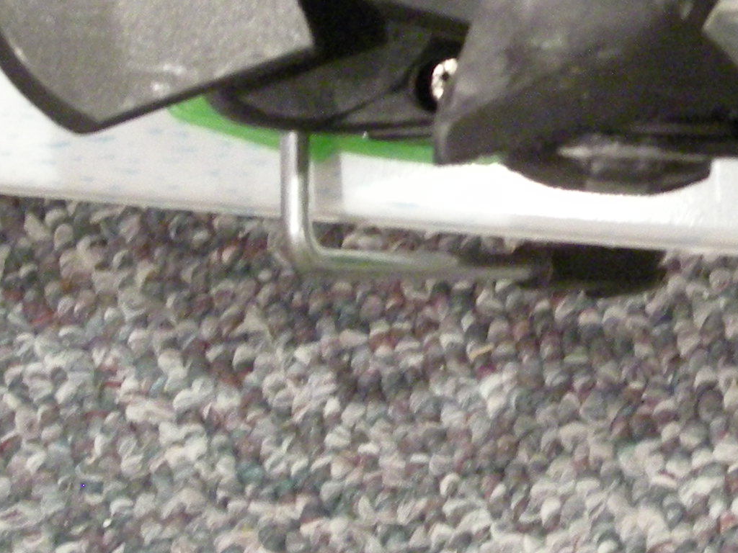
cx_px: 628
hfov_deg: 18.5
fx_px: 2239
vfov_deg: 13.7
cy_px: -121
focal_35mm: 105
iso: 539
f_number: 2.8
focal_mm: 5.7
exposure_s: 1/8
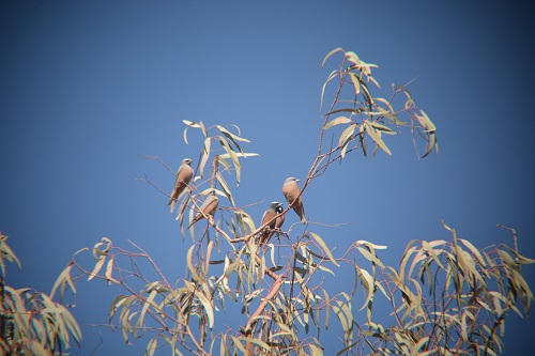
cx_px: 268
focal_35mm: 300
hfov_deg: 6.9
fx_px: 4457
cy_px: 178
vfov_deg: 4.6
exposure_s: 1/1000
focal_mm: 200
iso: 400
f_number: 5.6
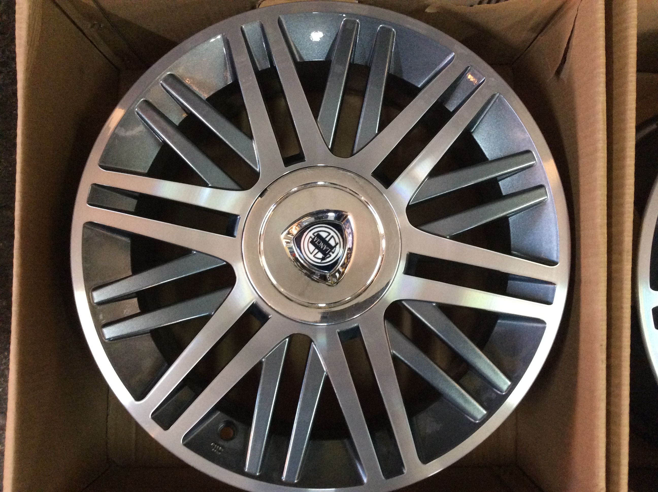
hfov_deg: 55.4
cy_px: 246
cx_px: 329
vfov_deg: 42.8
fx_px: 626
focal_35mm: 33
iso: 320
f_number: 2.4
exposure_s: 1/24
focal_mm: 3.3
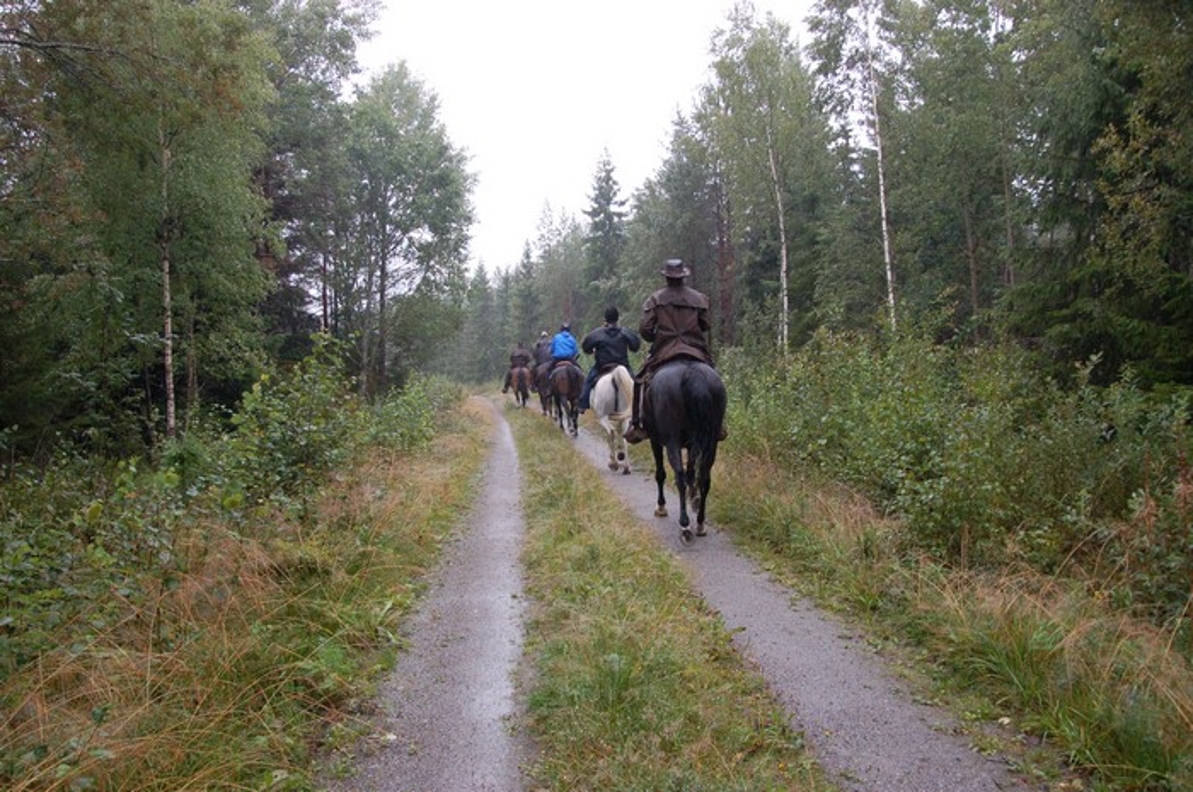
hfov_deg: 62.0
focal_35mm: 30
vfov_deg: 43.5
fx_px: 993
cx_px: 596
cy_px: 396
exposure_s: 1/100
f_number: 5
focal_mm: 20
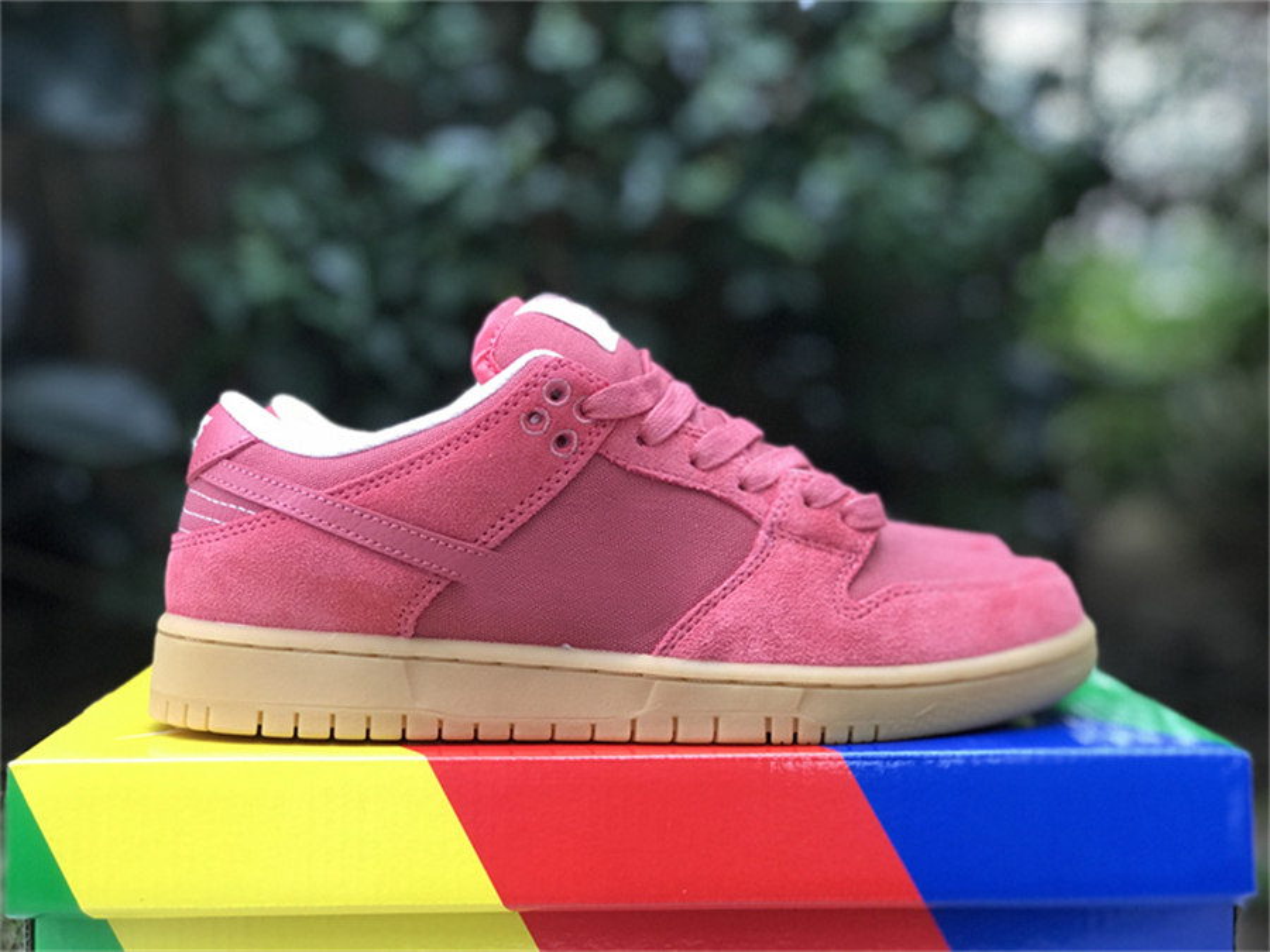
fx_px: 2091
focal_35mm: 57
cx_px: 635
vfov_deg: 25.7
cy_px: 476
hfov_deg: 33.8
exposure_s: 1/50
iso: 50
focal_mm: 6.6
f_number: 2.8
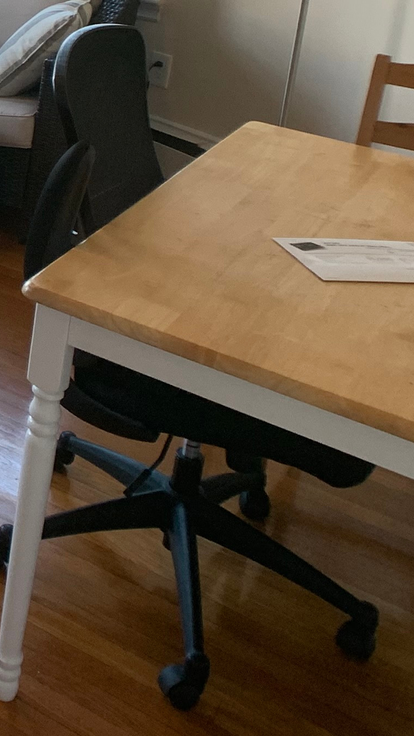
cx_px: -326
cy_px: 48
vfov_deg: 24.2
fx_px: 1659
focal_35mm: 85
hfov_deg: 12.9
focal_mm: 4.25
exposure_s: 1/60
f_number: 1.8
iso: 64
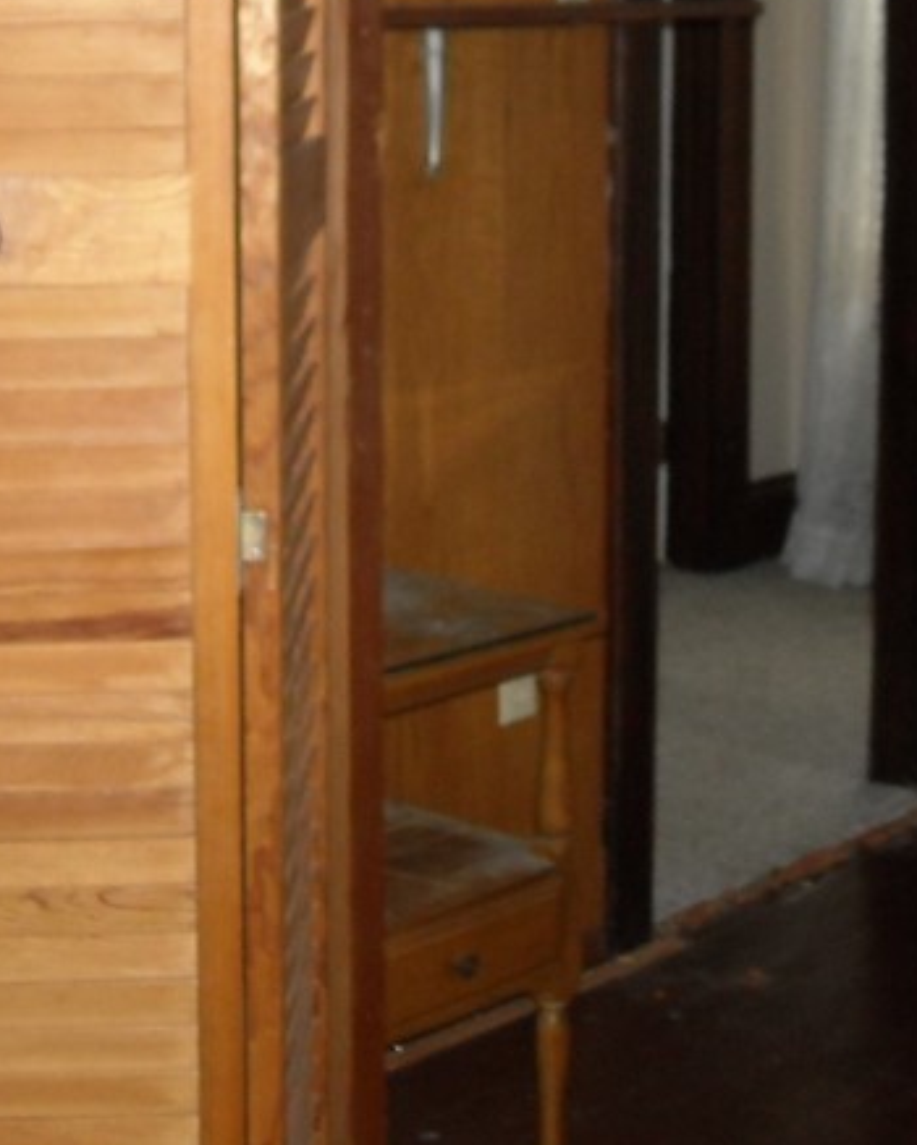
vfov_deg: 23.4
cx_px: 220
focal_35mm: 80
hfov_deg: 19.1
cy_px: 170
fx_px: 2712
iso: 200
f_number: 2.8
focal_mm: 5.7
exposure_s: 1/60
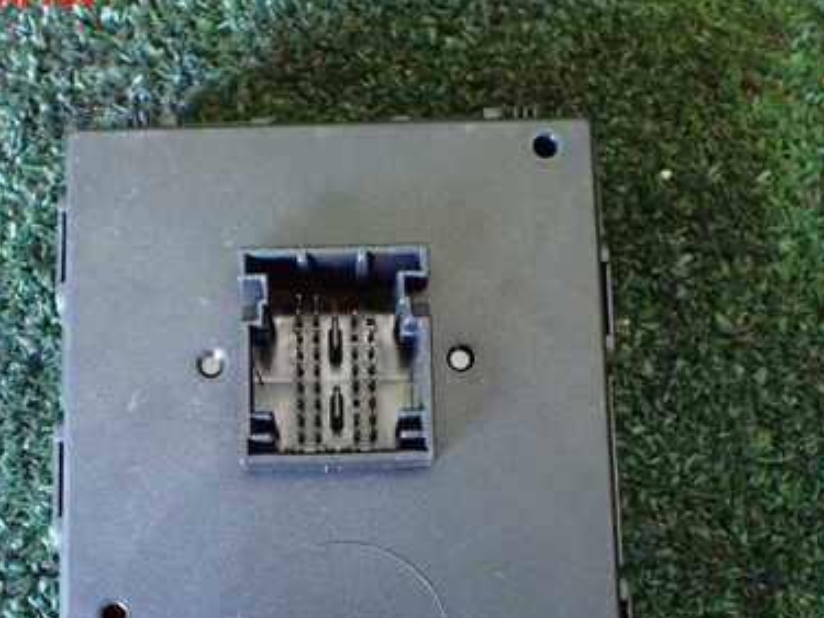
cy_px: 457
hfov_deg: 39.6
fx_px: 1142
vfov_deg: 29.8
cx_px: 352
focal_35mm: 48
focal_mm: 5.4
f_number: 2.3
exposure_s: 1/30
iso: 1000
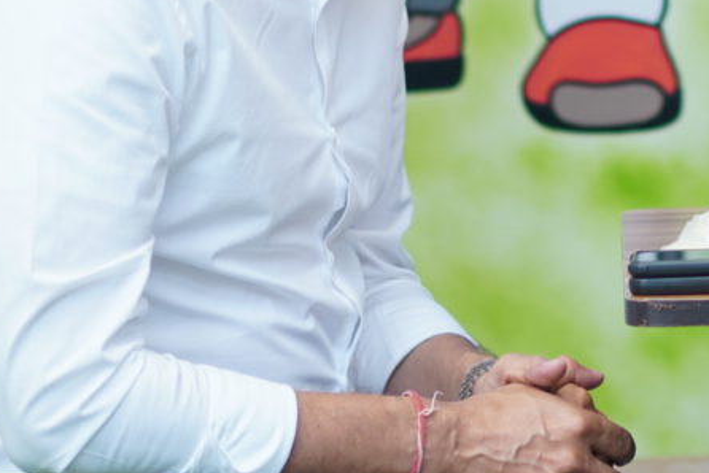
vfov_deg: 5.0
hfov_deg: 7.5
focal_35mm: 272
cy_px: -125
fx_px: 5360
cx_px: 905
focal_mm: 50
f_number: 2
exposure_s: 1/125
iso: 125
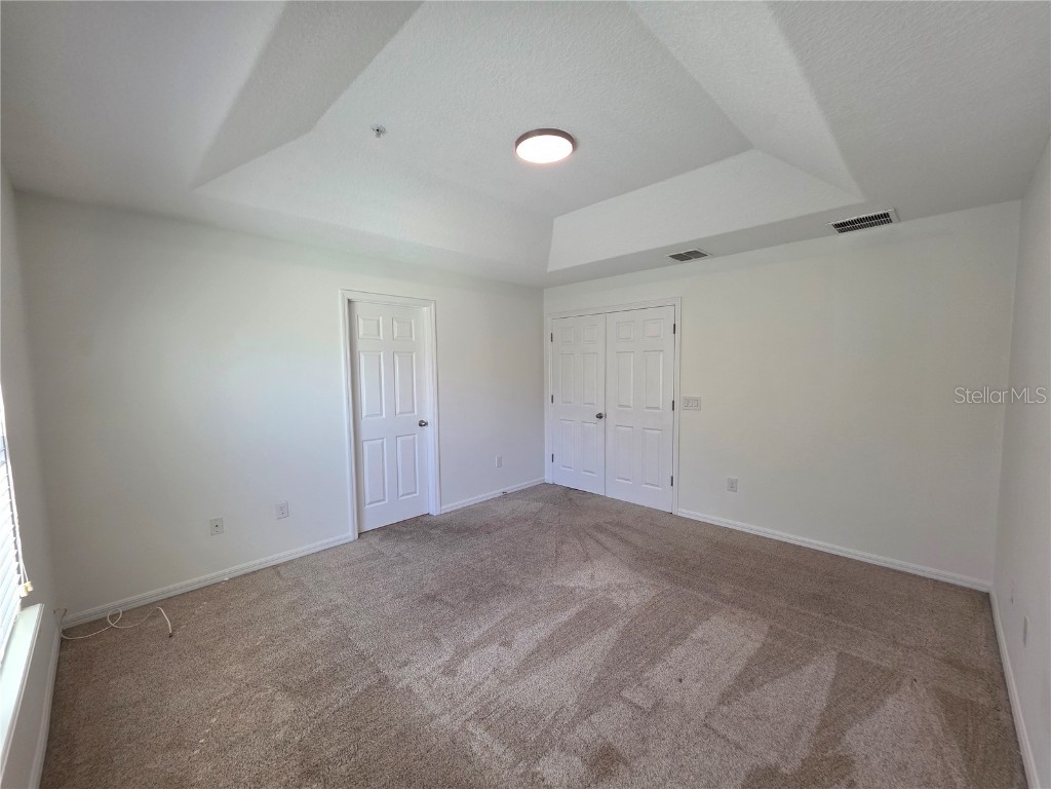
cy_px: 394
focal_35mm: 13
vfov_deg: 89.9
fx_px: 395
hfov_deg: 106.2
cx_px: 526
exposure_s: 1/120
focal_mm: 2.2
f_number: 1.9
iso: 125
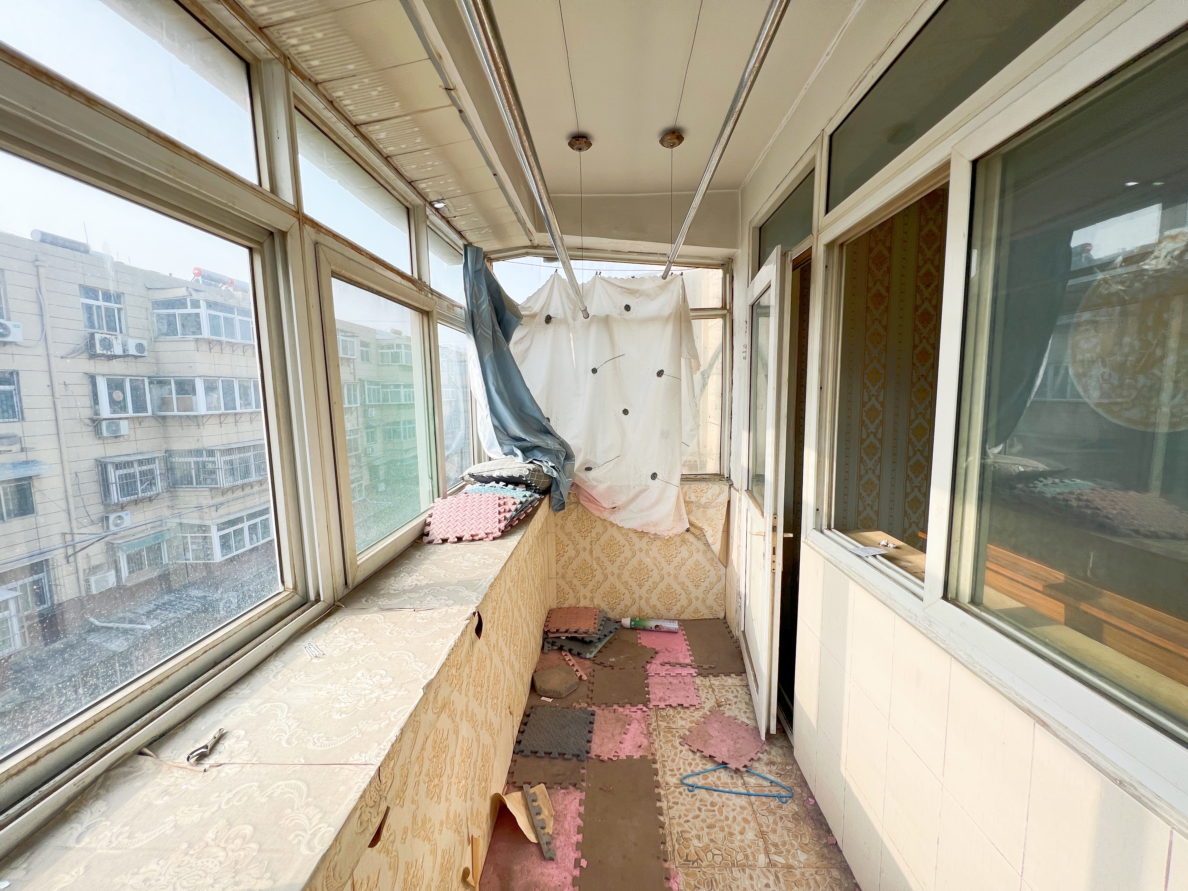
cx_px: 594
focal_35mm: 13
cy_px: 446
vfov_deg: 89.9
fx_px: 446
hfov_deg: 106.2
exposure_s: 1/369
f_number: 1.8
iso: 32
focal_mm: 1.57
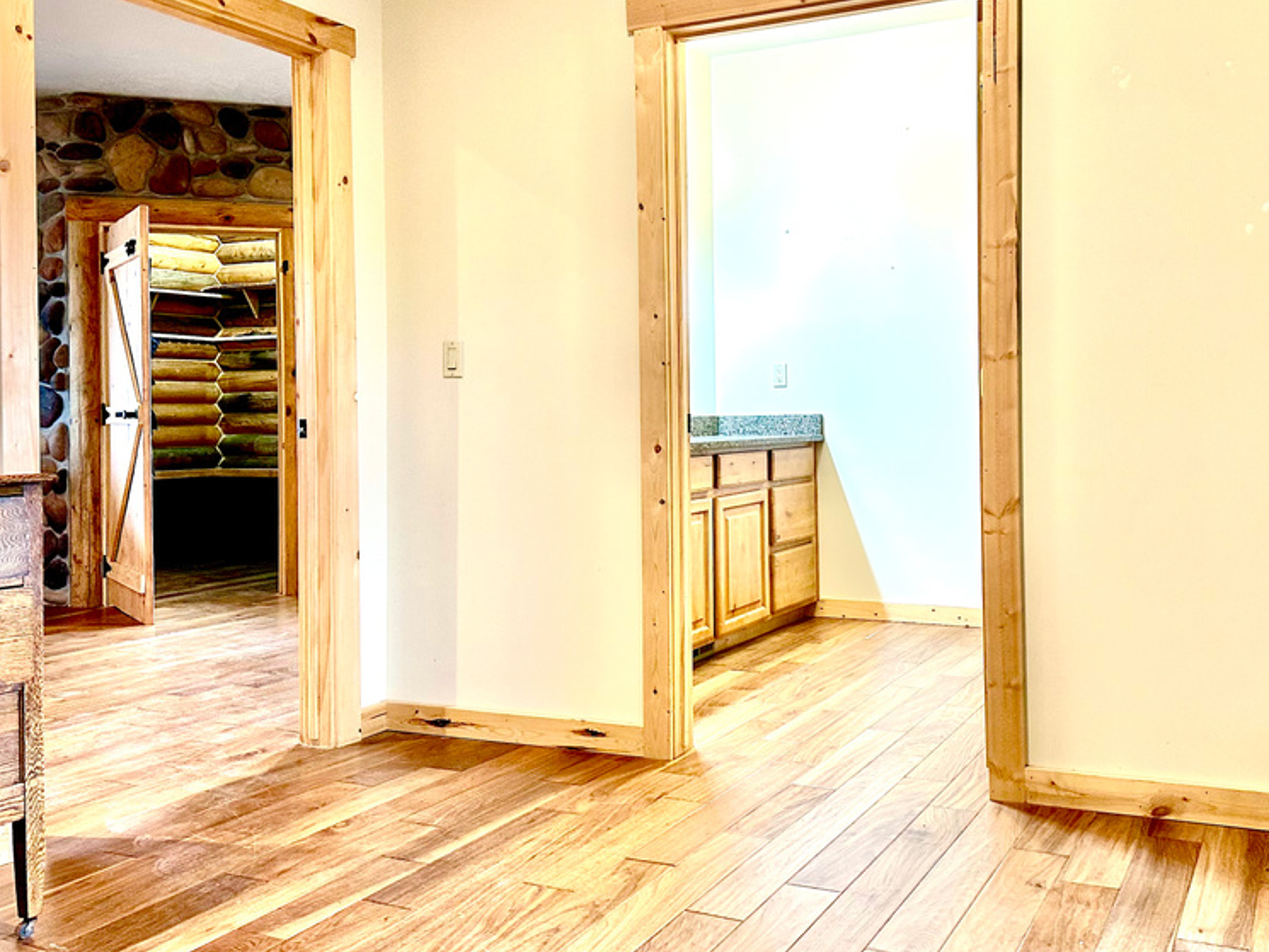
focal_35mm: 33
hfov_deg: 55.0
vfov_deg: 42.9
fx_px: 1210
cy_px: 412
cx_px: 760
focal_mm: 6.86
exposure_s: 1/60
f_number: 1.78
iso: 250
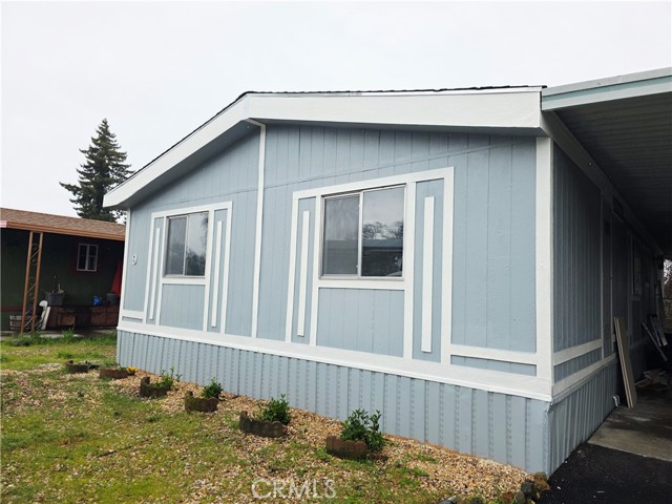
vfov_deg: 58.9
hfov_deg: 73.9
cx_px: 336
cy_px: 252
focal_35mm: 23
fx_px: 446
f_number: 1.7
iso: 50
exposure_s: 1/359
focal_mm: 6.3
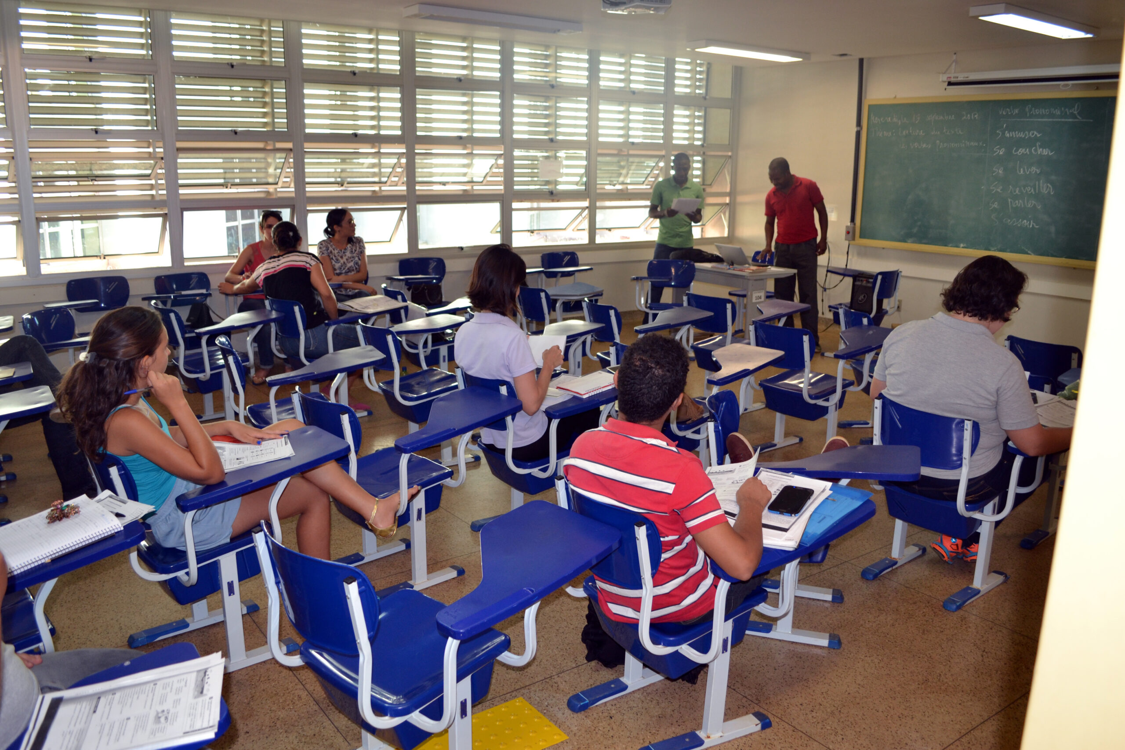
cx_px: 562
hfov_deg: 67.4
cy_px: 375
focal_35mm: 27
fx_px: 844
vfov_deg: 47.9
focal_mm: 18
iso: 400
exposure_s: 1/60
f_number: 4
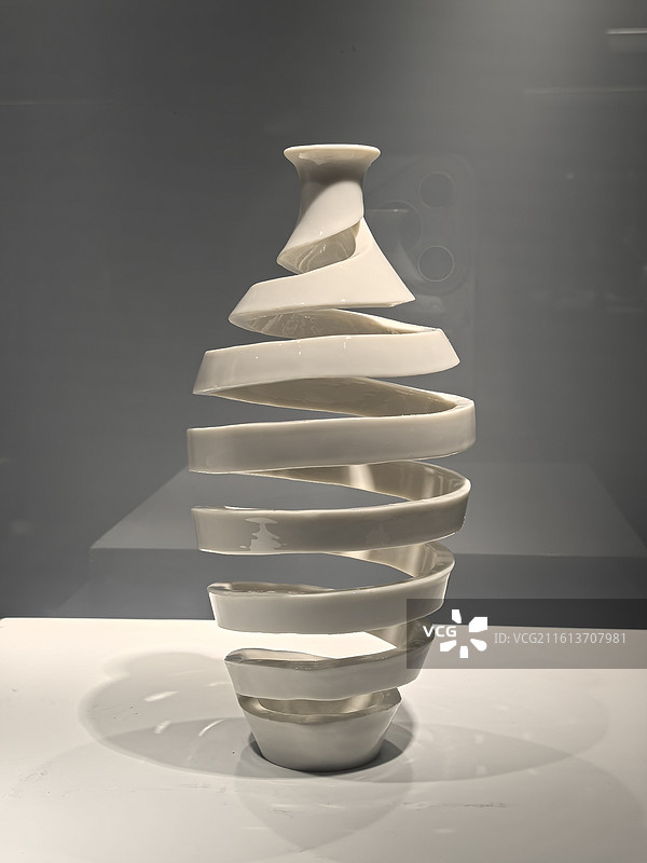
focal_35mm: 51
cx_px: 324
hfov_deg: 28.6
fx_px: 1271
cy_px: 432
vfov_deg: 37.5
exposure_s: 1/108
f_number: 2
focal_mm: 6.98
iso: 50
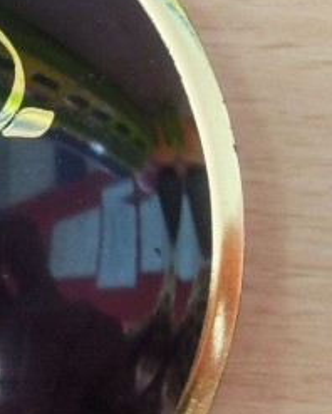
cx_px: -121
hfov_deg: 15.0
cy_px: 261
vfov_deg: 19.7
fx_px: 1190
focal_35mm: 97
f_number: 2.8
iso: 400
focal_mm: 4.3
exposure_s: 1/13
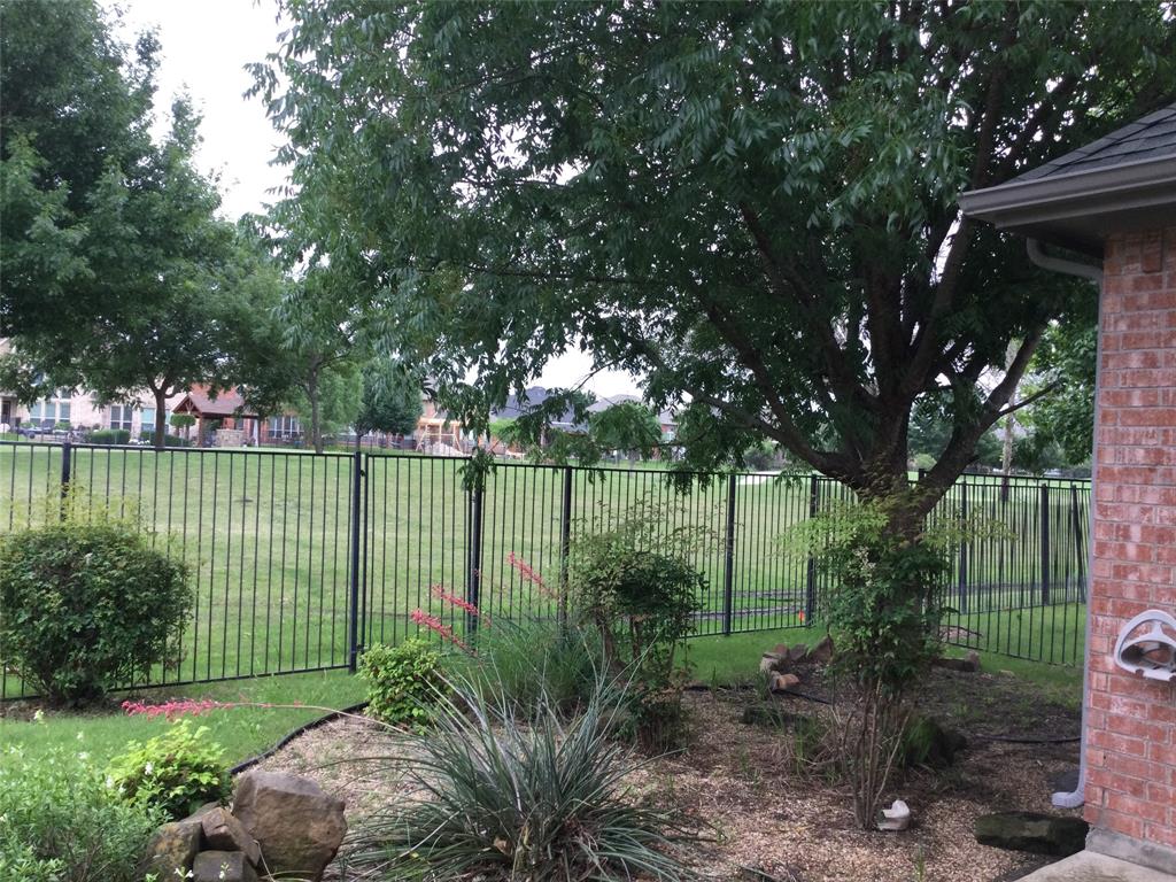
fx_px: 1053
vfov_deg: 45.4
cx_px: 588
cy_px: 441
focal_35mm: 31
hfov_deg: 58.4
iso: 25
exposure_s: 1/40
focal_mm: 3.3
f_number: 2.4
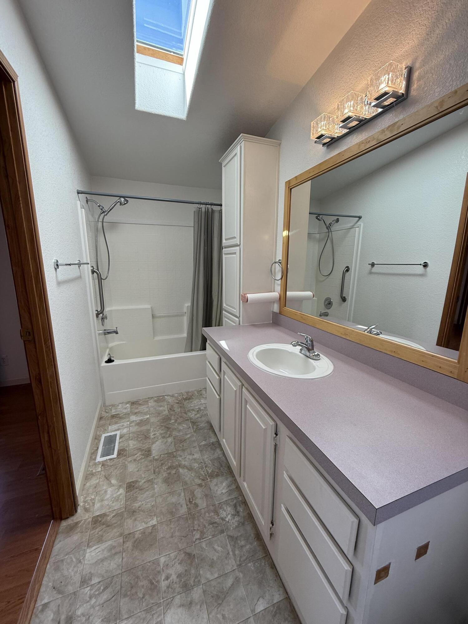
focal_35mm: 14
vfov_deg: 102.1
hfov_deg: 85.7
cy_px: 312
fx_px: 252
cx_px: 234
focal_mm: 2.22
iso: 80
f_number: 2.2
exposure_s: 1/120
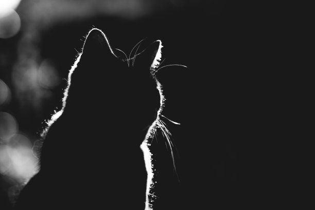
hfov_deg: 10.9
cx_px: 158
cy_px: 105
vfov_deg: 7.3
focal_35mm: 189
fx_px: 1654
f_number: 4
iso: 50
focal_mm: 189
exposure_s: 1/200
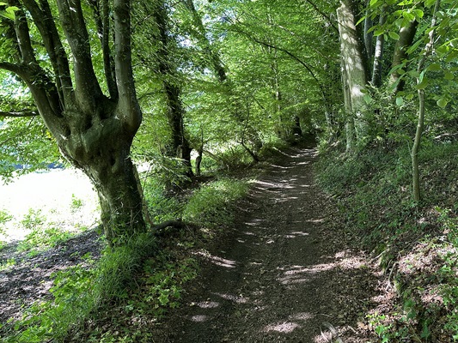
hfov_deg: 65.2
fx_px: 357
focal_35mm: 27
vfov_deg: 51.4
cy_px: 167
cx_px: 247
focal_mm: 6.86
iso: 250
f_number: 1.78
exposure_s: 1/121
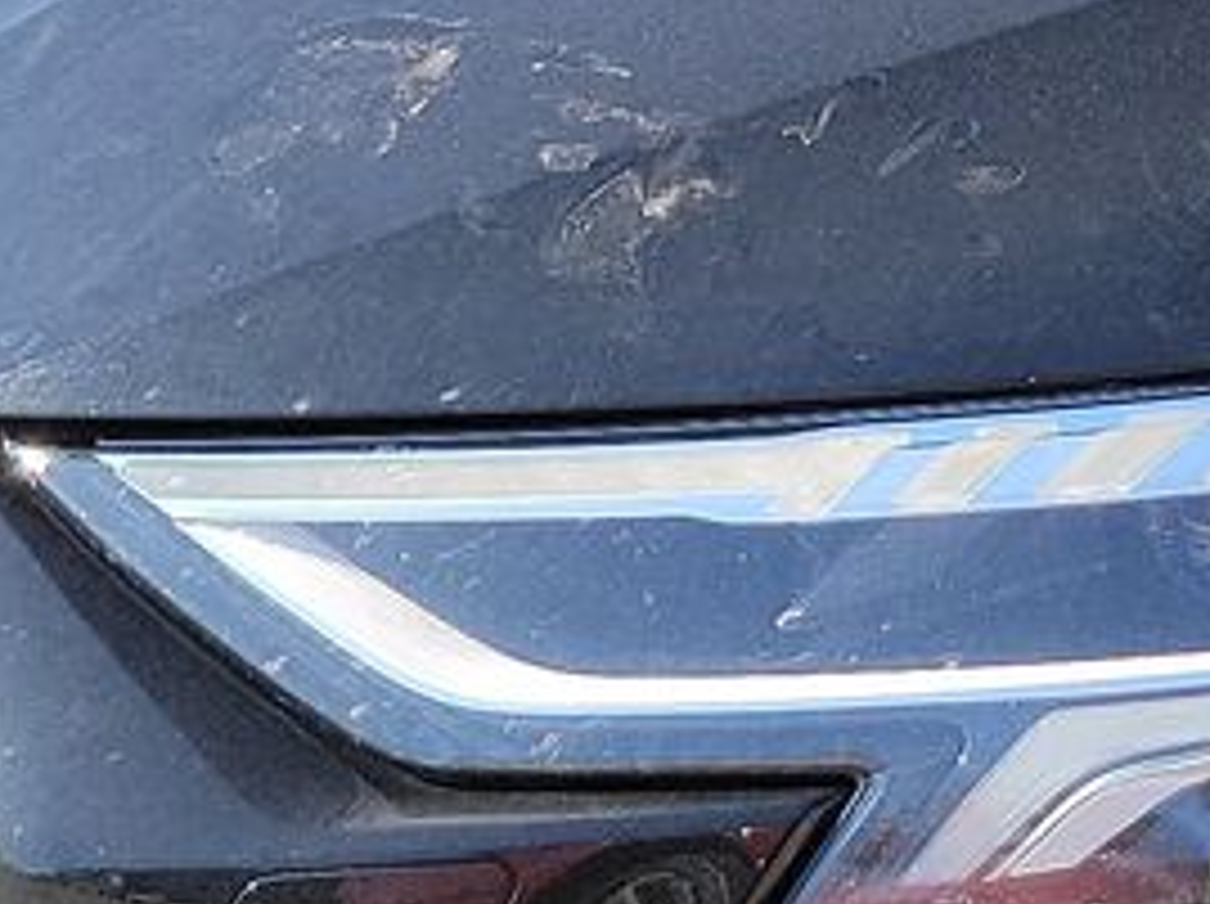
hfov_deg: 12.5
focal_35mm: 143
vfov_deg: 10.3
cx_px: 2258
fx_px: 4992
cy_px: 85
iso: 50
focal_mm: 6.7
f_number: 1.8
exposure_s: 1/351
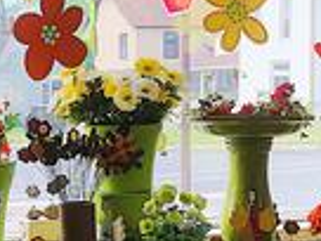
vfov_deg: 11.6
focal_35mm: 127
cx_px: -72
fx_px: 1178
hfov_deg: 15.0
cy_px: 208
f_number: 1.8
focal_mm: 3.99
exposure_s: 1/227
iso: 20
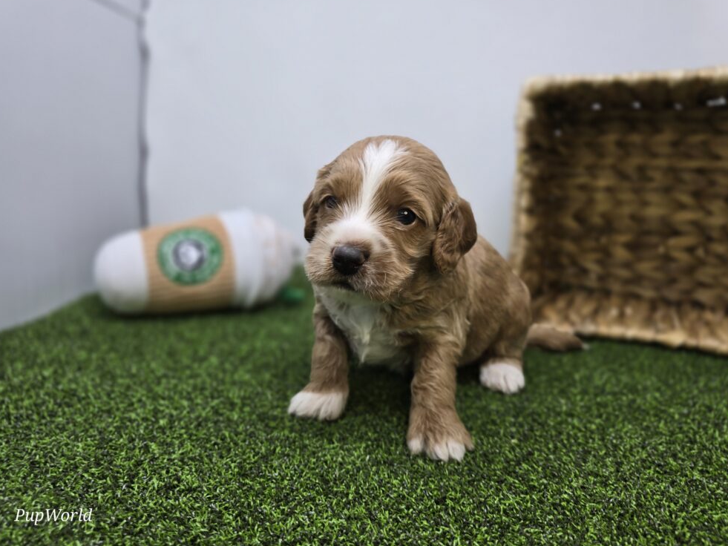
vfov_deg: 56.8
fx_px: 505
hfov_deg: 71.6
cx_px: 358
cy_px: 274
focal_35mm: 24
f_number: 1.7
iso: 40
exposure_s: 1/120
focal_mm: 6.3
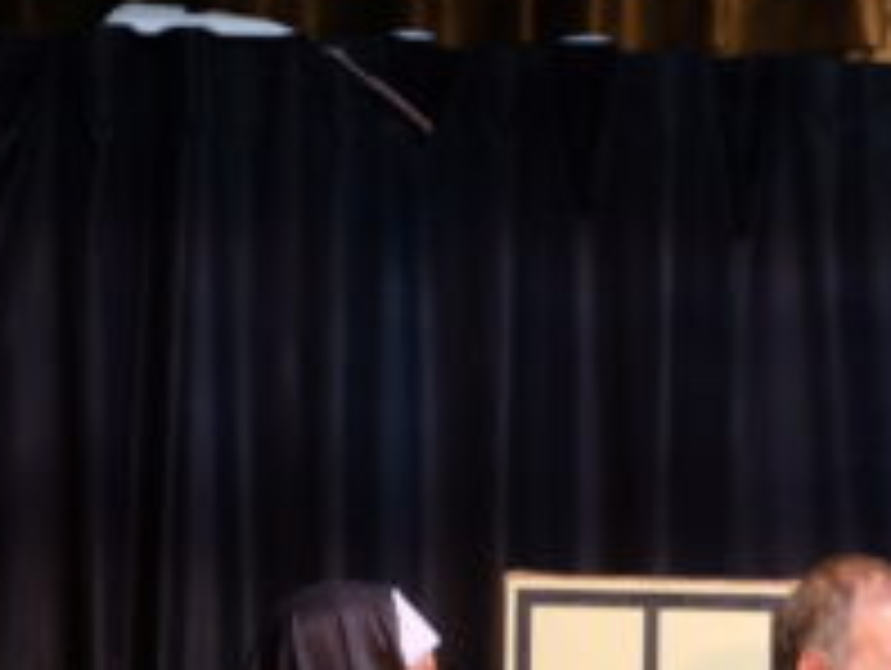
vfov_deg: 3.0
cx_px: 1260
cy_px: 913
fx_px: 12653
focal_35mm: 491
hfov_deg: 4.0
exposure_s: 1/180
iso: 400
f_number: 2
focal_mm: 90
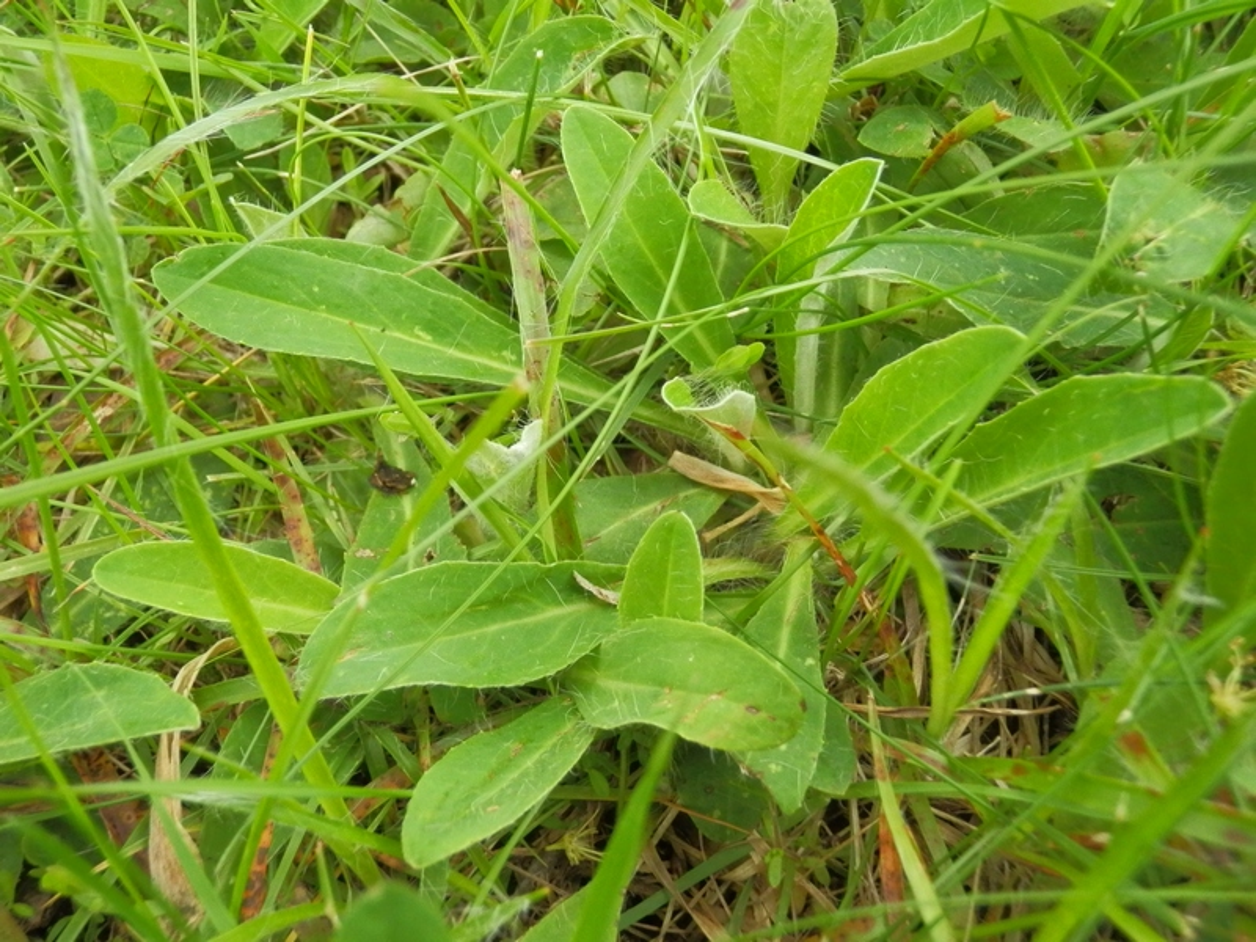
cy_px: 471
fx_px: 1343
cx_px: 628
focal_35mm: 37
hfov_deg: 50.1
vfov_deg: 38.7
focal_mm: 6.7
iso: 800
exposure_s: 1/200
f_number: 3.9
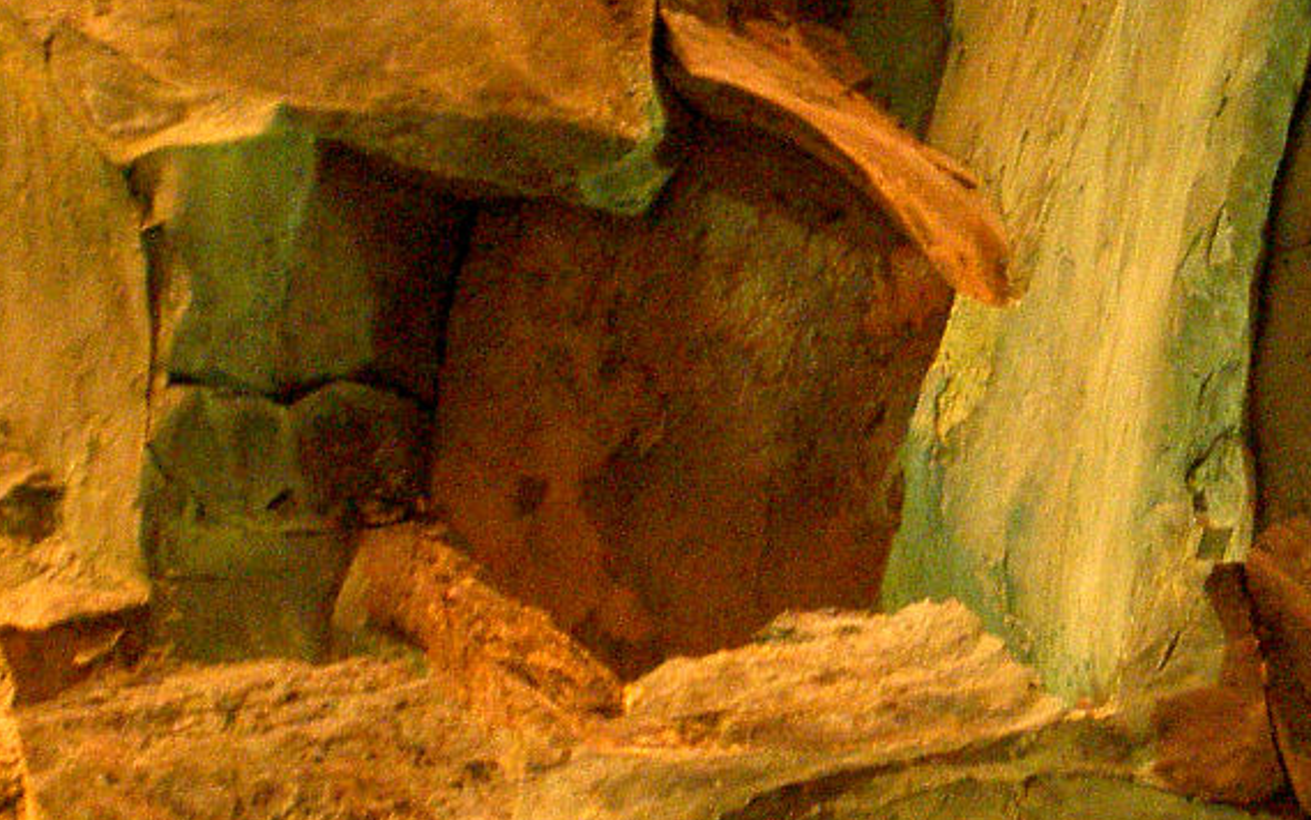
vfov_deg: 6.6
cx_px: 1279
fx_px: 7112
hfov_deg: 10.5
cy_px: 157
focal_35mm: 199
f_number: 4.6
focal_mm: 14.7
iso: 400
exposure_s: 1/15
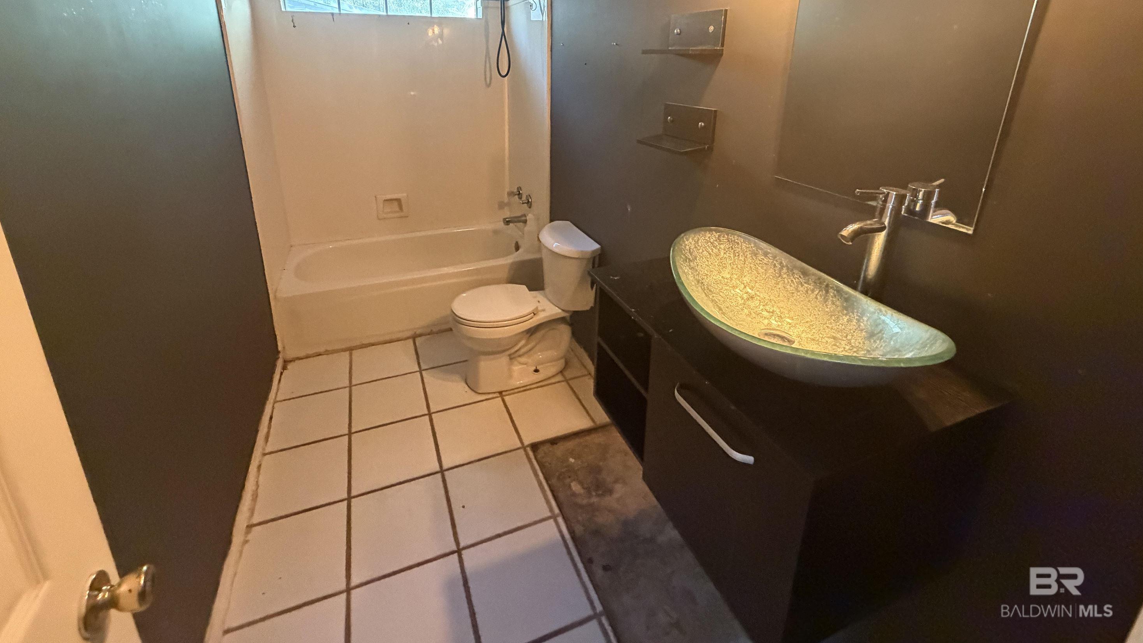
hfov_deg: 99.3
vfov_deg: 64.8
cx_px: 555
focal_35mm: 16
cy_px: 200
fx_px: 485
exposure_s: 1/60
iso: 800
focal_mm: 2.22
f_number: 2.2
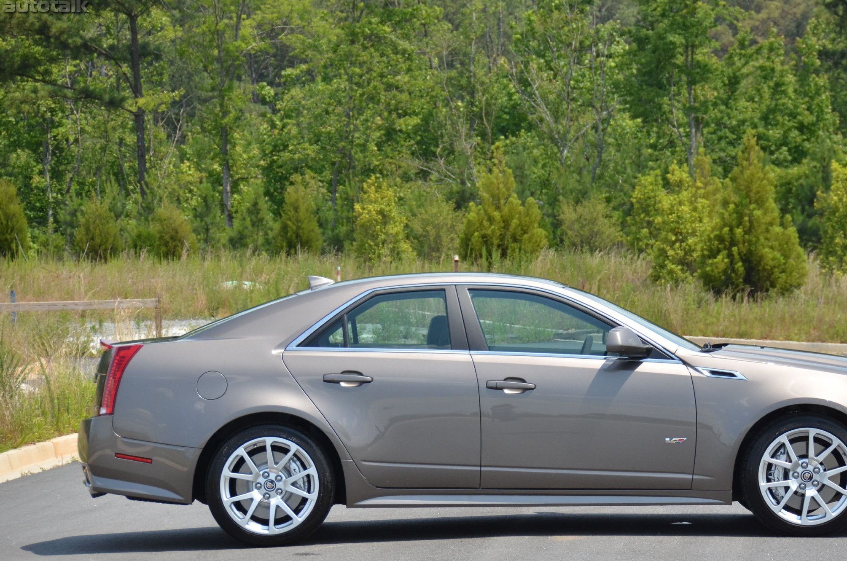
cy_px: 344
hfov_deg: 12.2
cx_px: 522
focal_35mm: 168
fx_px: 3945
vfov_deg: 8.1
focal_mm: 90
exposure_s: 1/1600
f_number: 5.6
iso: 400
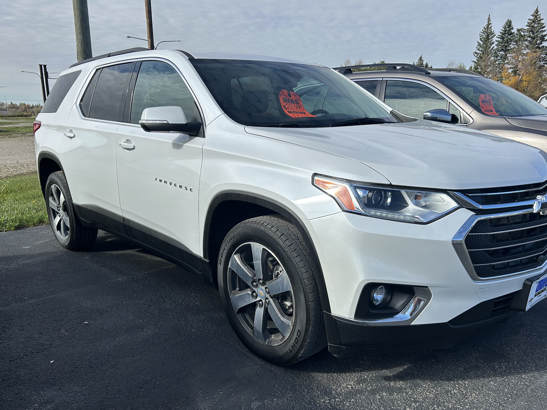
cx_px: 290
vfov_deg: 46.7
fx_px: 474
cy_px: 226
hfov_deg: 59.9
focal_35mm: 30
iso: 50
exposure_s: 1/4274
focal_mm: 5.7
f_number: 1.5
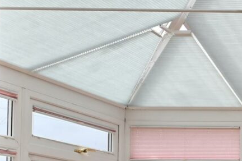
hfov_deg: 17.7
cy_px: 235
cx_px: 476
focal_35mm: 83
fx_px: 557
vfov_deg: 15.3
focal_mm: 14
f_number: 10
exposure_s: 1/60
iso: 125
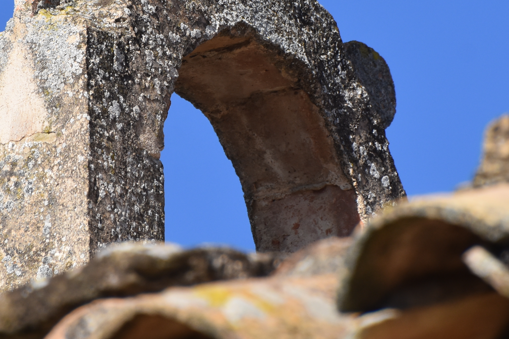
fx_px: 10350
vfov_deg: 1.9
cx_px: 203
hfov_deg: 2.8
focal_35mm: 732
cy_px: 17
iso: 250
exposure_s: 1/1000
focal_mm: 220
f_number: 6.3
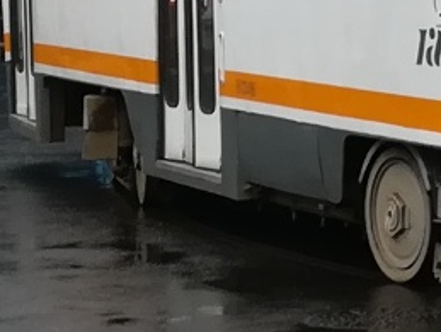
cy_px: -152
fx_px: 2819
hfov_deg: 8.7
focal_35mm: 221
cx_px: 649
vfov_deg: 6.7
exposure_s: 1/133
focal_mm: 3.83
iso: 50
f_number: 2.2
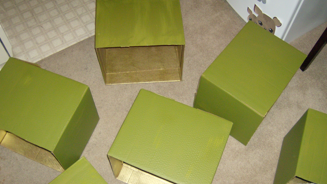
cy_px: 113
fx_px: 347
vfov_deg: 29.6
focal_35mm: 40
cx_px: 162
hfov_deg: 50.5
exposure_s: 1/60
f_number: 2.8
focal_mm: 6
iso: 200
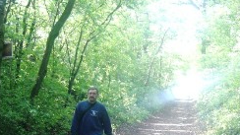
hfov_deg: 27.7
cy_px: 117
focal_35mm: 76
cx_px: 164
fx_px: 483
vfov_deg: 15.7
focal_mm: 6.3
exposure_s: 1/80
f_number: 3.1
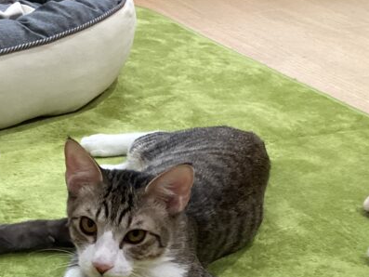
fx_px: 832
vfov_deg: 18.4
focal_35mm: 78
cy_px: 283
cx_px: 123
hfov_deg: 24.9
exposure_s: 1/50
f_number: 2.4
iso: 250
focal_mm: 3.3
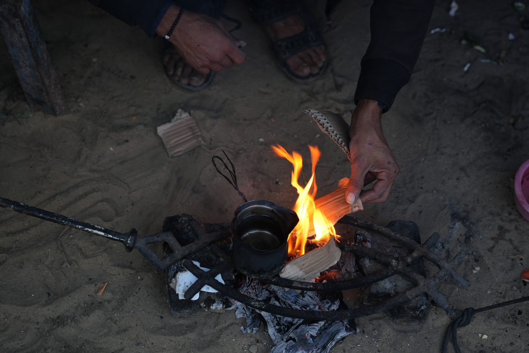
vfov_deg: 22.5
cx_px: 264
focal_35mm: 60
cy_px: 176
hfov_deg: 33.2
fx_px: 888
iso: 125
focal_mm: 60.4
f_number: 2.8
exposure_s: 1/125
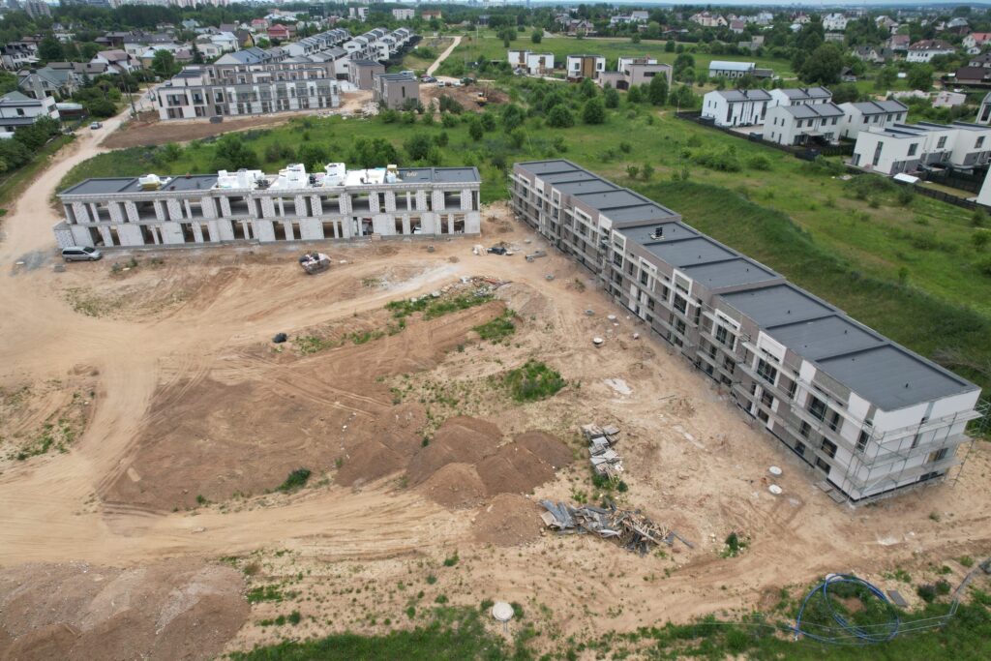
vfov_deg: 57.2
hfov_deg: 78.6
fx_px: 606
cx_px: 496
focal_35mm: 22
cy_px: 330
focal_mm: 8.38
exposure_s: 1/1000
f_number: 2.8
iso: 100
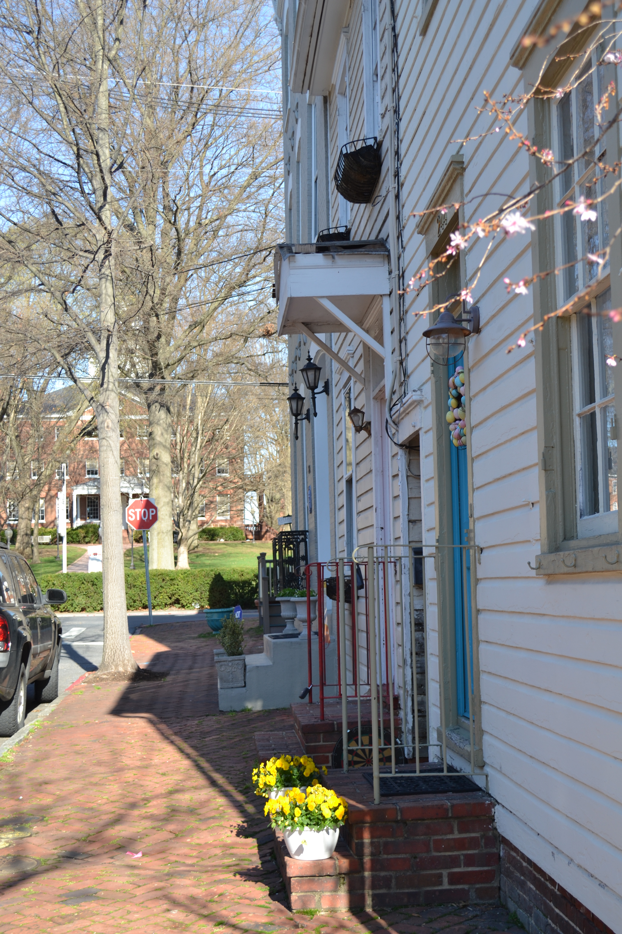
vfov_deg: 41.1
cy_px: 467
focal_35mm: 48
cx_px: 311
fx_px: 1244
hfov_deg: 28.1
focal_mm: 32
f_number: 5.6
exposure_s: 1/125
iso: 100
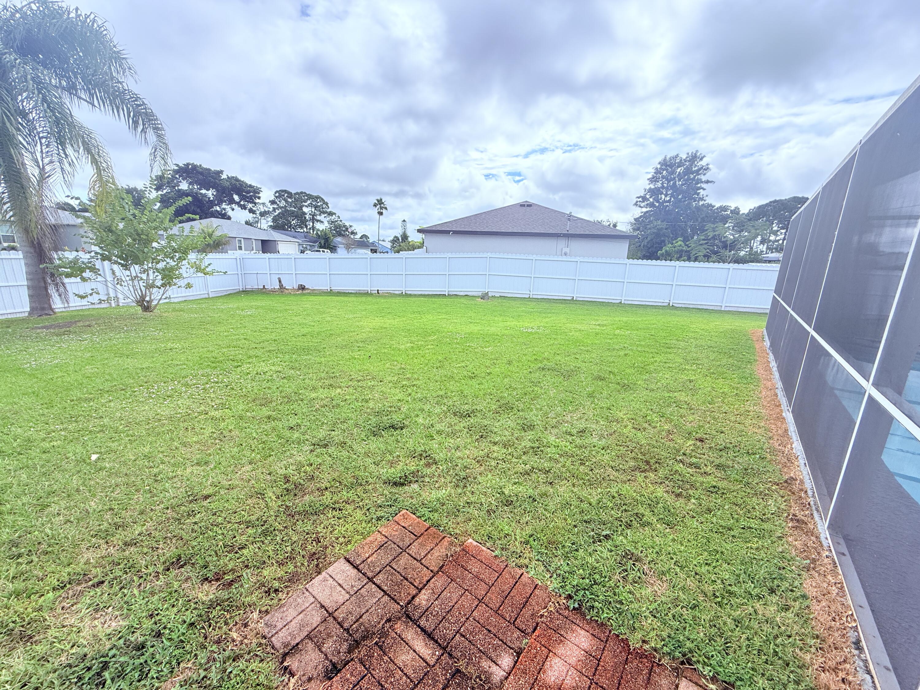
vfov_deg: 85.7
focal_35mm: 14
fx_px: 372
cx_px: 460
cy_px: 345
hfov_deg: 102.1
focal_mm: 2.22
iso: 64
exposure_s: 1/1795
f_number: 2.2
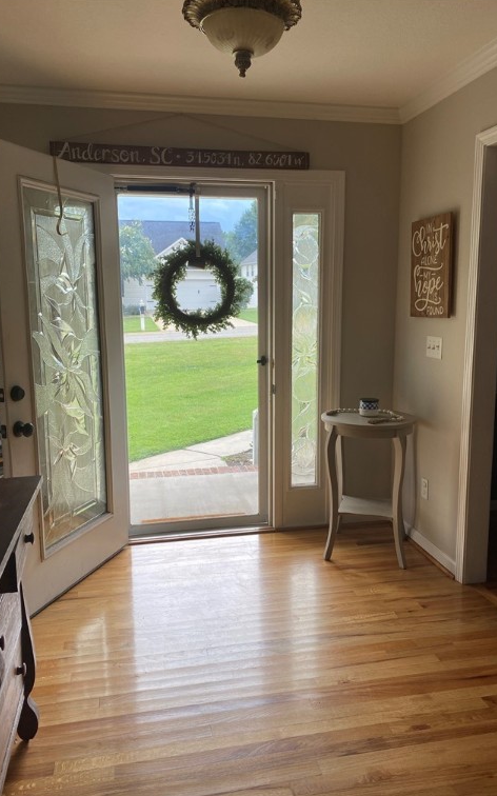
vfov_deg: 66.5
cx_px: 255
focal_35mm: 28
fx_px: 607
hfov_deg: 44.5
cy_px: 399
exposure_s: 1/290
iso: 32
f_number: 1.8
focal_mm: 4.25
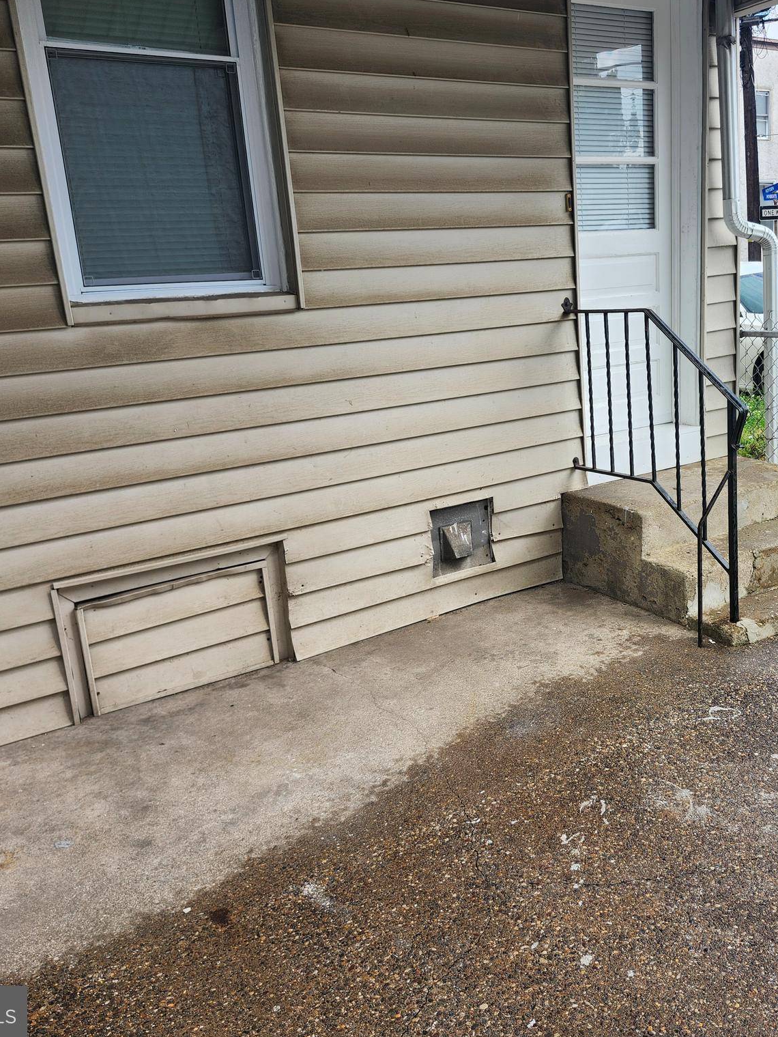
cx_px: 556
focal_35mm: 31
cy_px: 517
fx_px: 929
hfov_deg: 44.4
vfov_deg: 58.3
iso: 25
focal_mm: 5.54
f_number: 1.8
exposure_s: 1/356
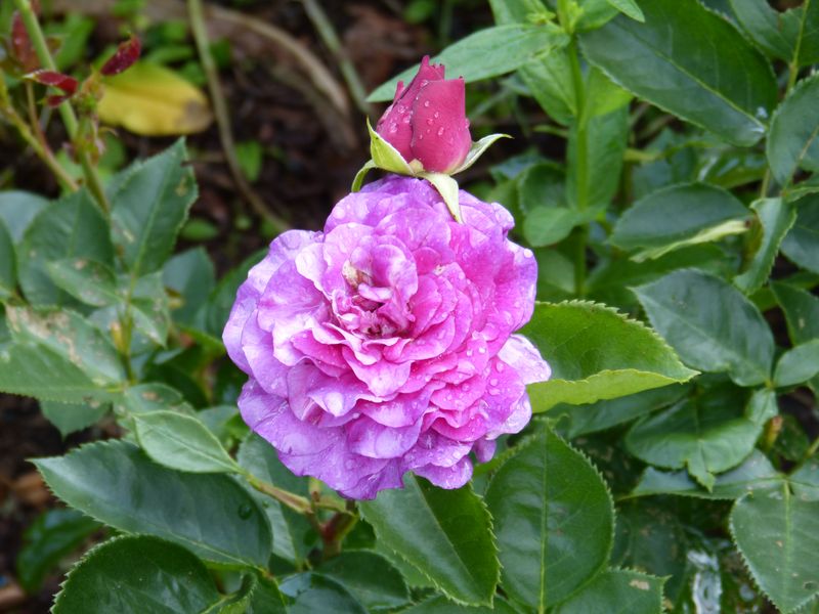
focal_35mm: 109
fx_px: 2579
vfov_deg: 13.6
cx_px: 410
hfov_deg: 18.0
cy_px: 307
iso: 100
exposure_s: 1/80
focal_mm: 19.7
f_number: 3.5
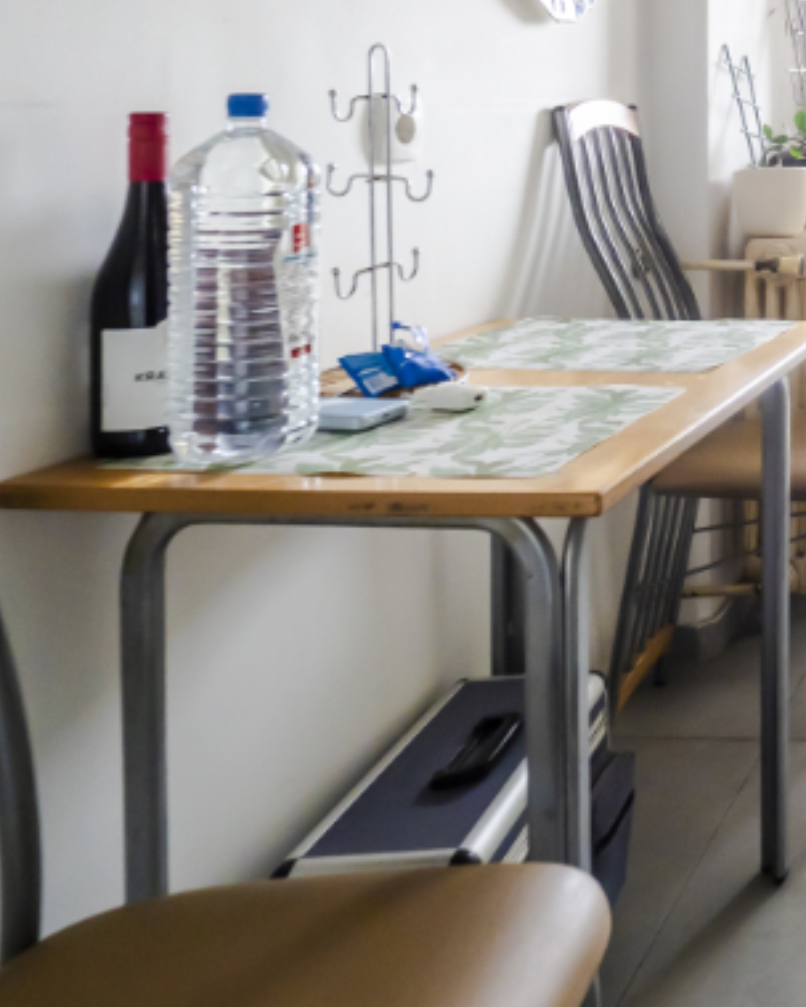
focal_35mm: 36
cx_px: 1151
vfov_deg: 46.2
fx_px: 1073
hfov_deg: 29.2
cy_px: 132
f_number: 4
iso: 400
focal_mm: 7
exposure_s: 1/50
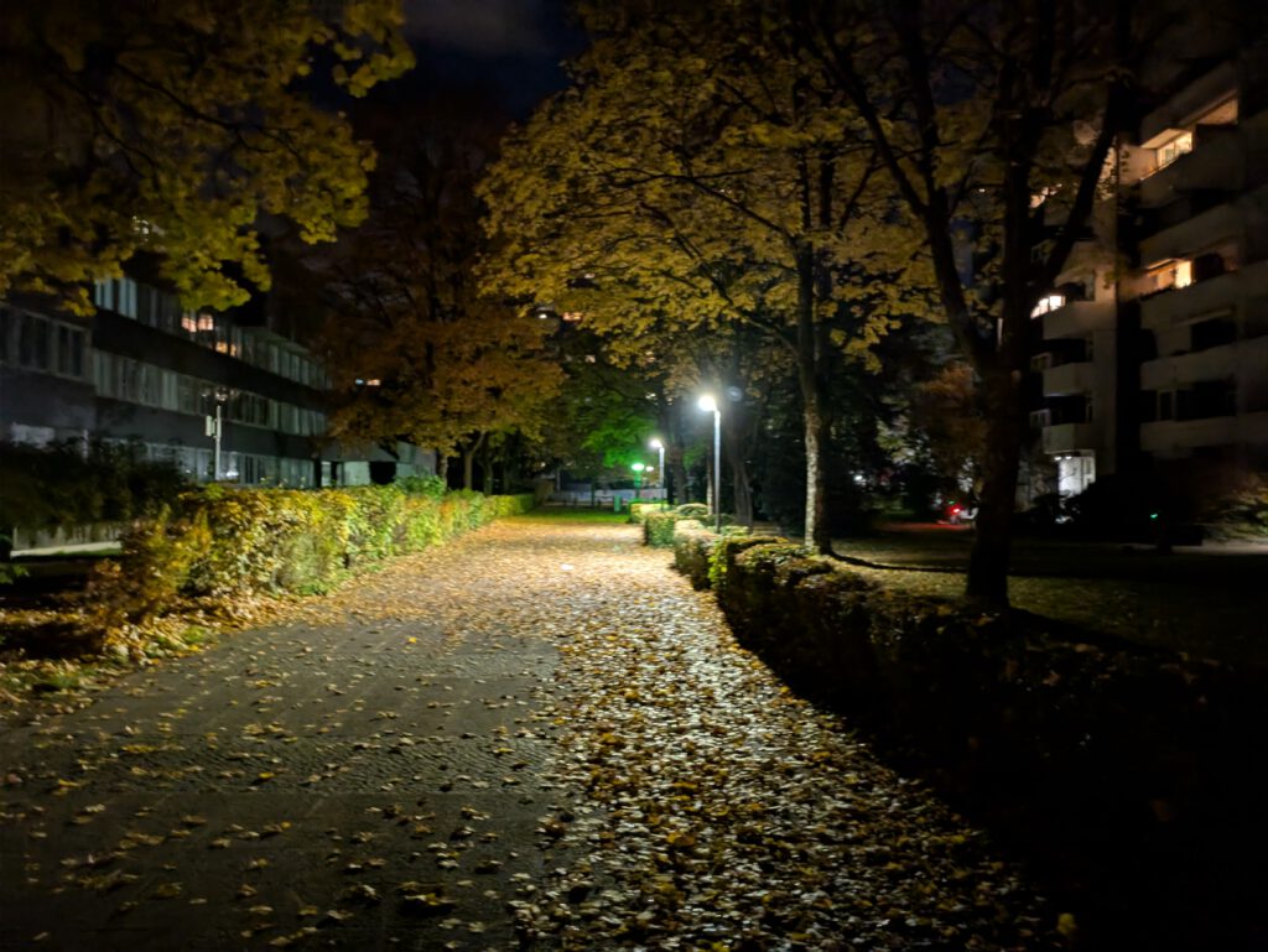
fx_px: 916
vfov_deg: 54.9
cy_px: 476
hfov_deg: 69.4
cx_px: 634
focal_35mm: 25
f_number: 1.89
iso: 1130
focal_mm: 5.43
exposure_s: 1/10
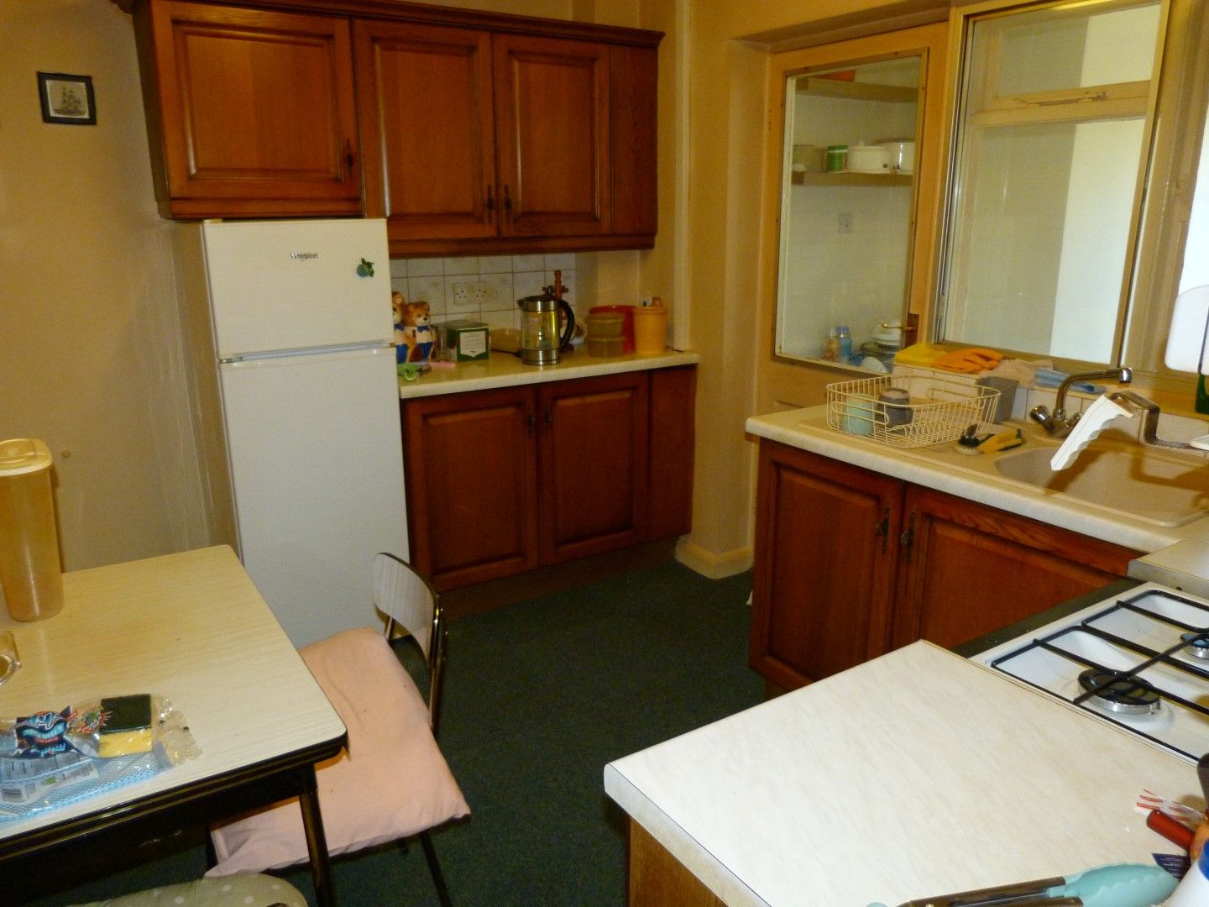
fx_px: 873
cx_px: 604
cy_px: 454
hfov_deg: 69.4
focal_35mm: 25
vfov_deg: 54.9
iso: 250
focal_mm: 4.5
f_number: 2.8
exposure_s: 1/60
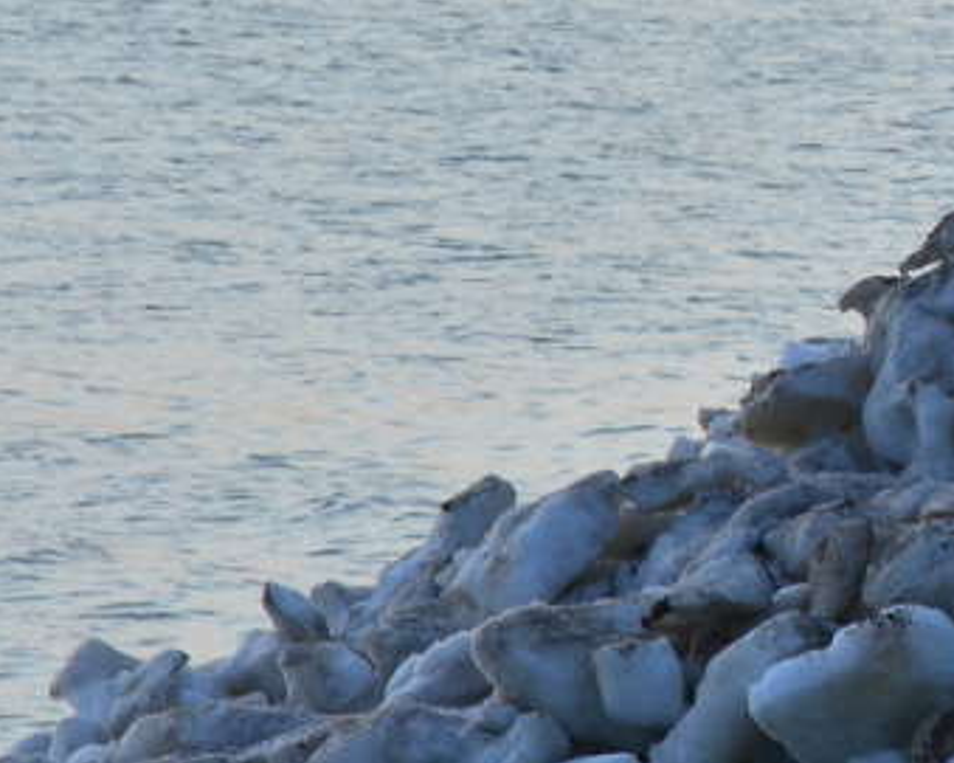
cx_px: 1227
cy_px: 148
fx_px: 14725
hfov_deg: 3.7
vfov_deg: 3.0
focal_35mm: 522
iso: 125
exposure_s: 1/30
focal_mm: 105
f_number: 11
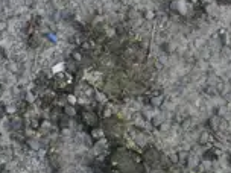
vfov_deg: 5.2
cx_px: -430
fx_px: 1802
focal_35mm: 270
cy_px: -379
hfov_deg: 6.7
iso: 200
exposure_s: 1/125
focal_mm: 20
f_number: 5.6
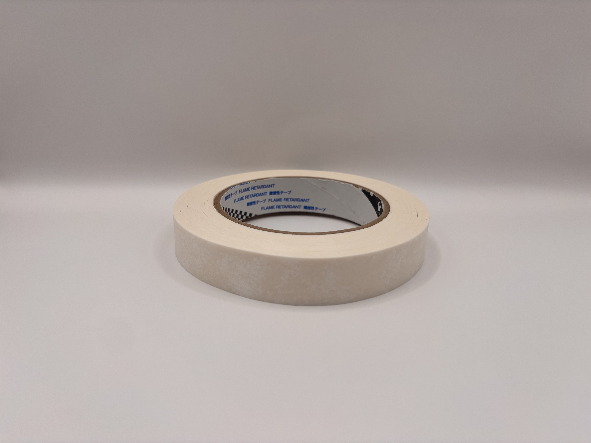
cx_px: 296
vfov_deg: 53.1
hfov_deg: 67.3
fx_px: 444
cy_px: 222
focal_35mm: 26
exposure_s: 1/539
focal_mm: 5.96
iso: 50
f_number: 1.6
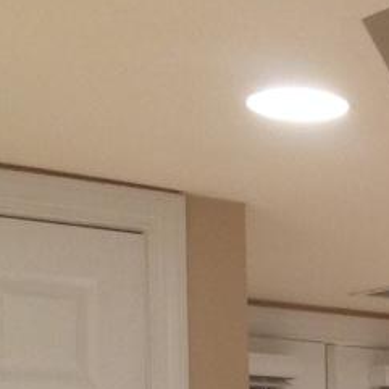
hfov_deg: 9.8
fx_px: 2111
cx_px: 760
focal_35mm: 166
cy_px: 481
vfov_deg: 10.3
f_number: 2.4
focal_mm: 4.28
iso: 100
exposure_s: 1/15
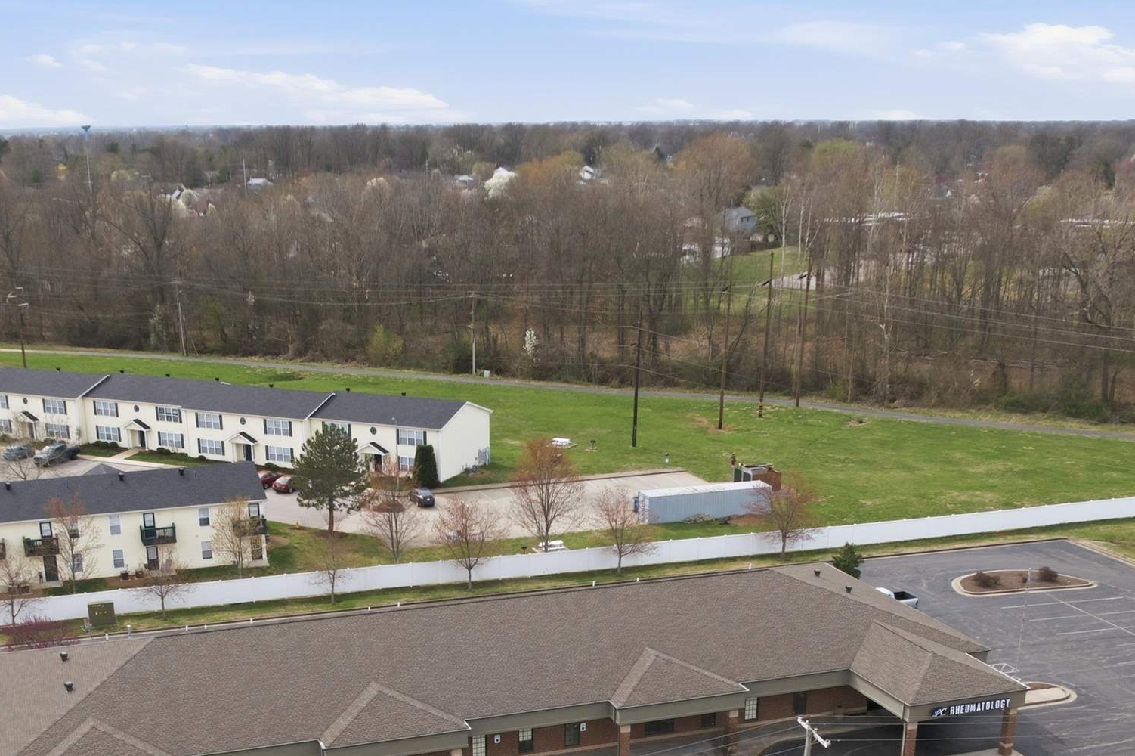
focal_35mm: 45
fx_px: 1418
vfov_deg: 28.3
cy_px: 724
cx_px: 503
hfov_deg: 43.6
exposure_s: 1/50
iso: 130
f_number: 2.8
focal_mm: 8.4
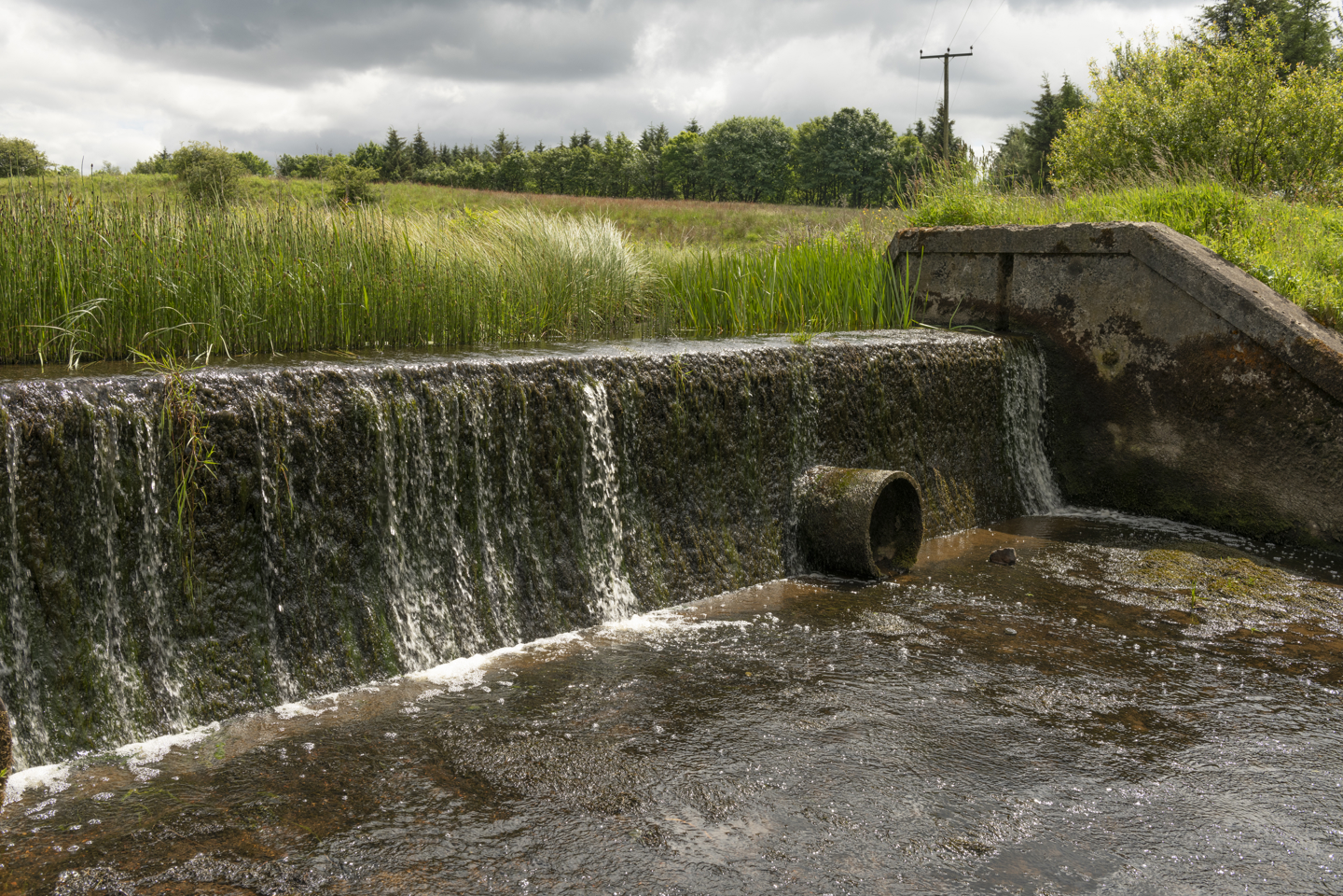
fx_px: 1268
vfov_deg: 38.9
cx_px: 672
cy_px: 448
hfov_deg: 55.8
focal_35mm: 34
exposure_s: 1/180
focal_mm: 34
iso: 140
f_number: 11
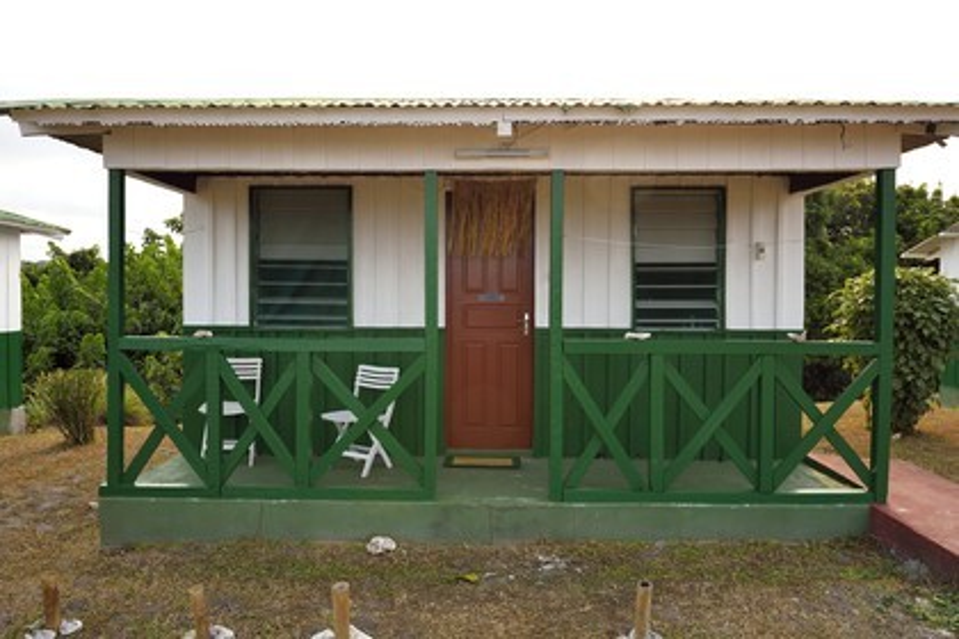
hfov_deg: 73.7
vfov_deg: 53.1
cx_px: 480
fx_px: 639
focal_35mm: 24
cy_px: 320
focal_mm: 24
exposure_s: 1/160
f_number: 7.1
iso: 200
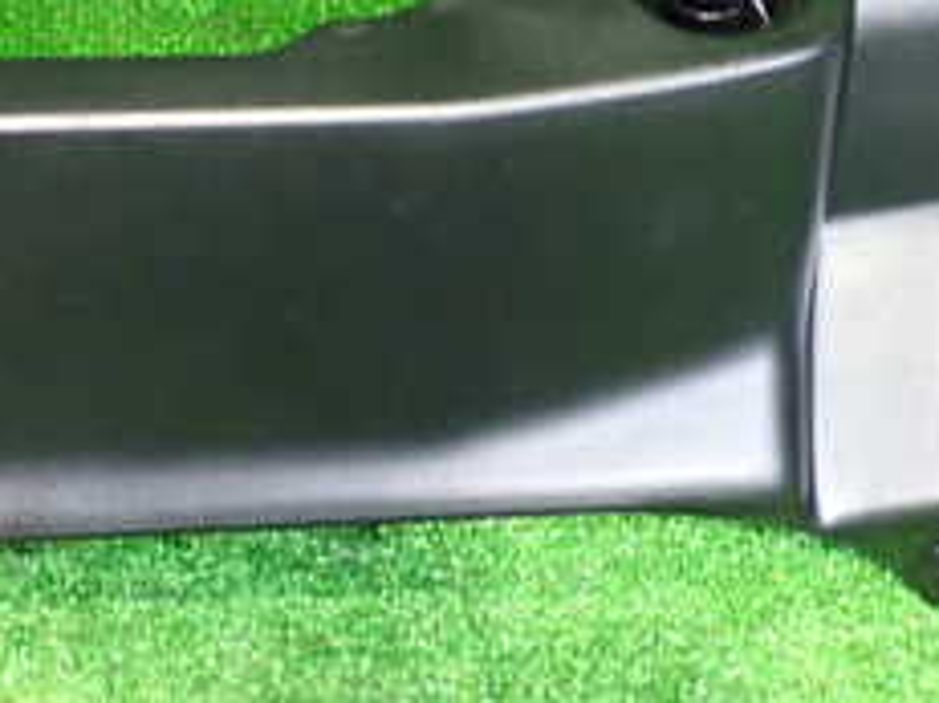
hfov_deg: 23.6
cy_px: 195
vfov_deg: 17.7
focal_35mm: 83
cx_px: 496
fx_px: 2250
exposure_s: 1/30
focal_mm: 5.79
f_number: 2.4
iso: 800
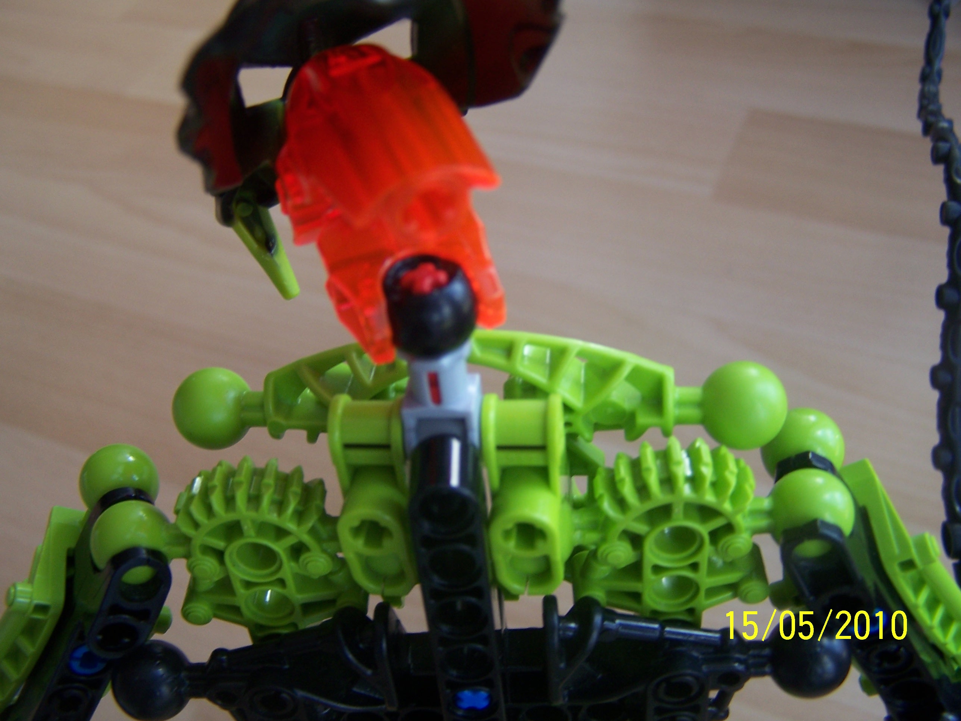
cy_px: 360
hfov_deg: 49.0
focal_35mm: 38
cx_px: 480
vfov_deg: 37.7
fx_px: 1055
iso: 80
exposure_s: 1/60
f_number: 2.8
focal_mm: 6.3
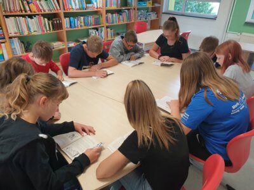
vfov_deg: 53.1
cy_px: 95
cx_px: 127
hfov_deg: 67.3
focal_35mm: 26
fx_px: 191
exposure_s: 1/50
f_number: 2.4
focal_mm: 4.3
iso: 64
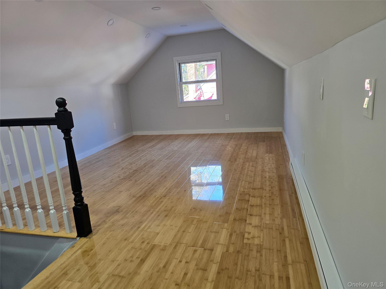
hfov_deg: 73.9
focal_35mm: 23
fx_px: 256
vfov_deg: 58.9
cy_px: 144
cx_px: 193
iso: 200
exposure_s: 1/180
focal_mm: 6.3
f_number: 1.7
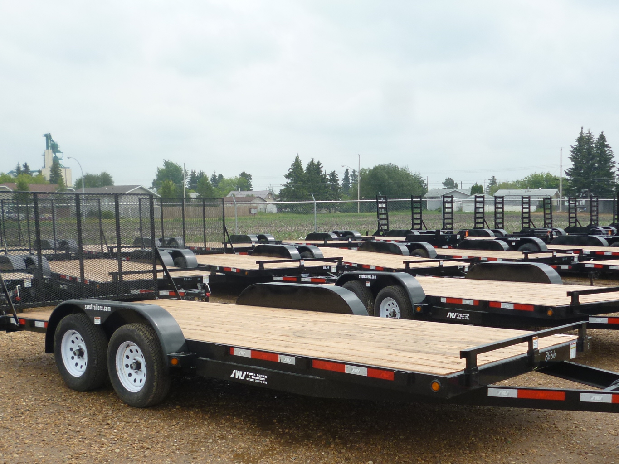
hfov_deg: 44.8
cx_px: 312
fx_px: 751
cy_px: 329
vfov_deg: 33.9
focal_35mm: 42
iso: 100
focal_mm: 5
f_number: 9
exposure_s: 1/100
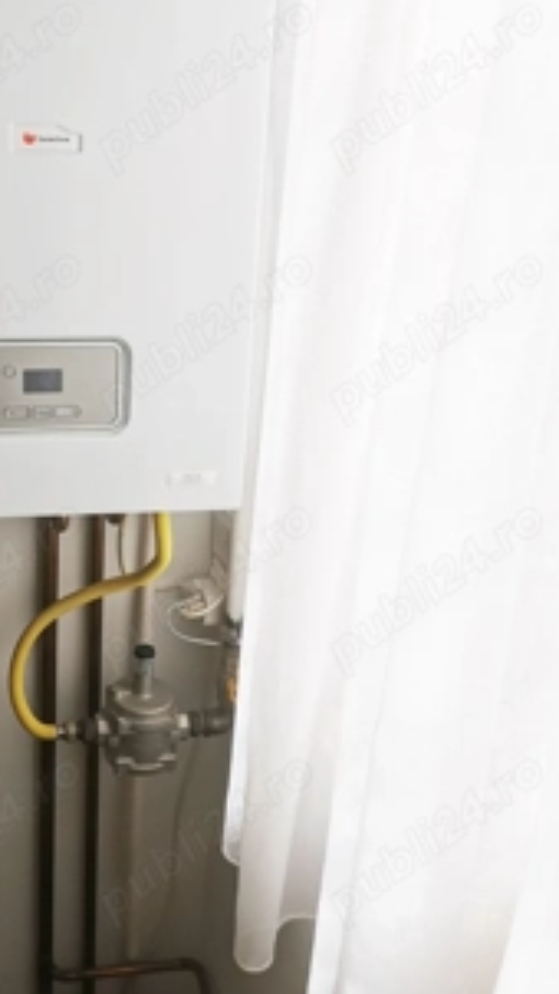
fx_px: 1027
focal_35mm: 39
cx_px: 89
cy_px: 388
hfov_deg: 29.5
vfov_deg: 51.2
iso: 50
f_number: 1.8
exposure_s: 1/99.9
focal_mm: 5.58
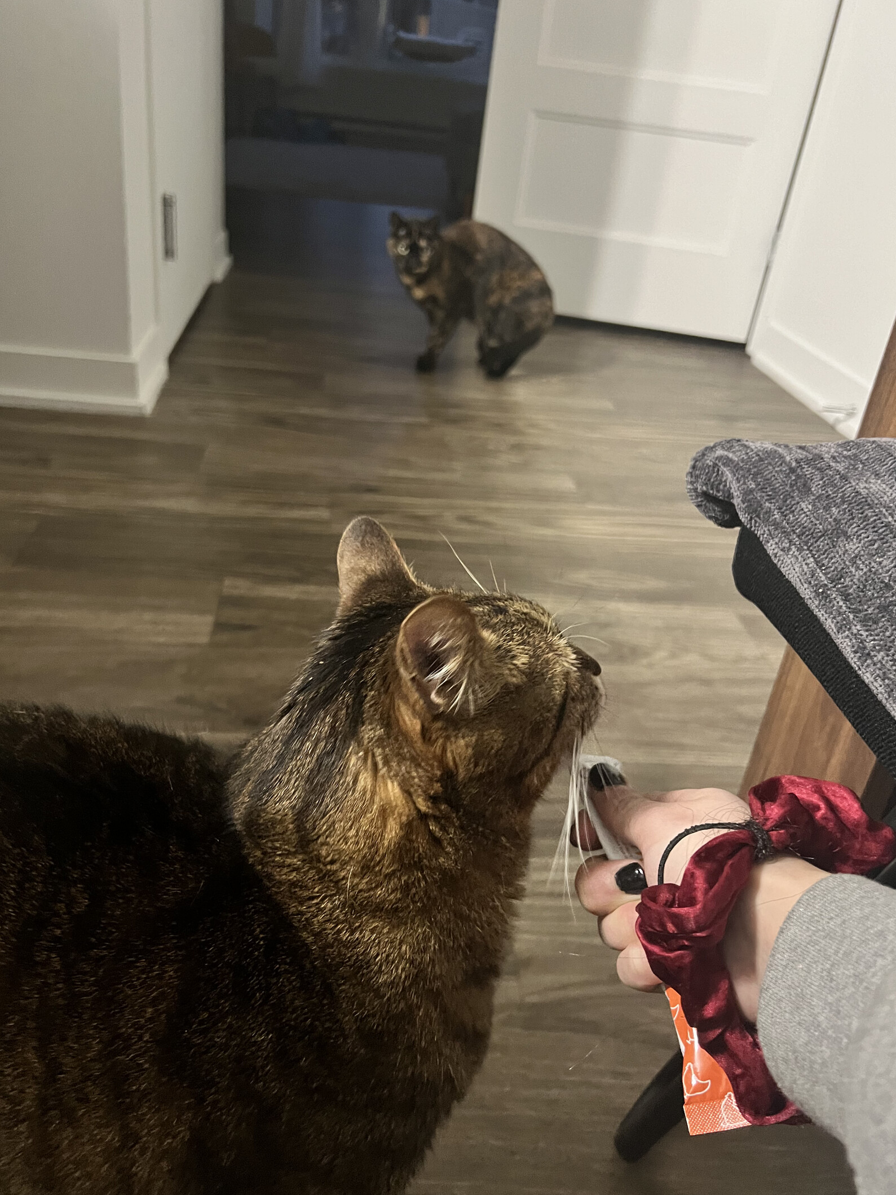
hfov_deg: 51.3
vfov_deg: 65.3
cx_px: 434
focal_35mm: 27
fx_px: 932
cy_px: 615
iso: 640
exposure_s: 1/30
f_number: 1.5
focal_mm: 5.7
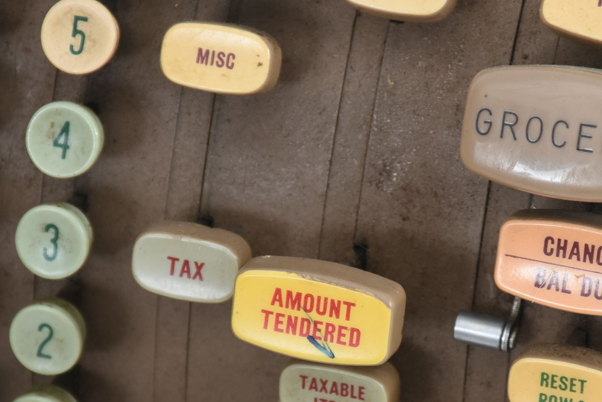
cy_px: 277
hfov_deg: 5.6
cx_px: 413
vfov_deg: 3.7
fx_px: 6158
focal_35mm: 368
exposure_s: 1/160
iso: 200
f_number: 9
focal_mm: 140
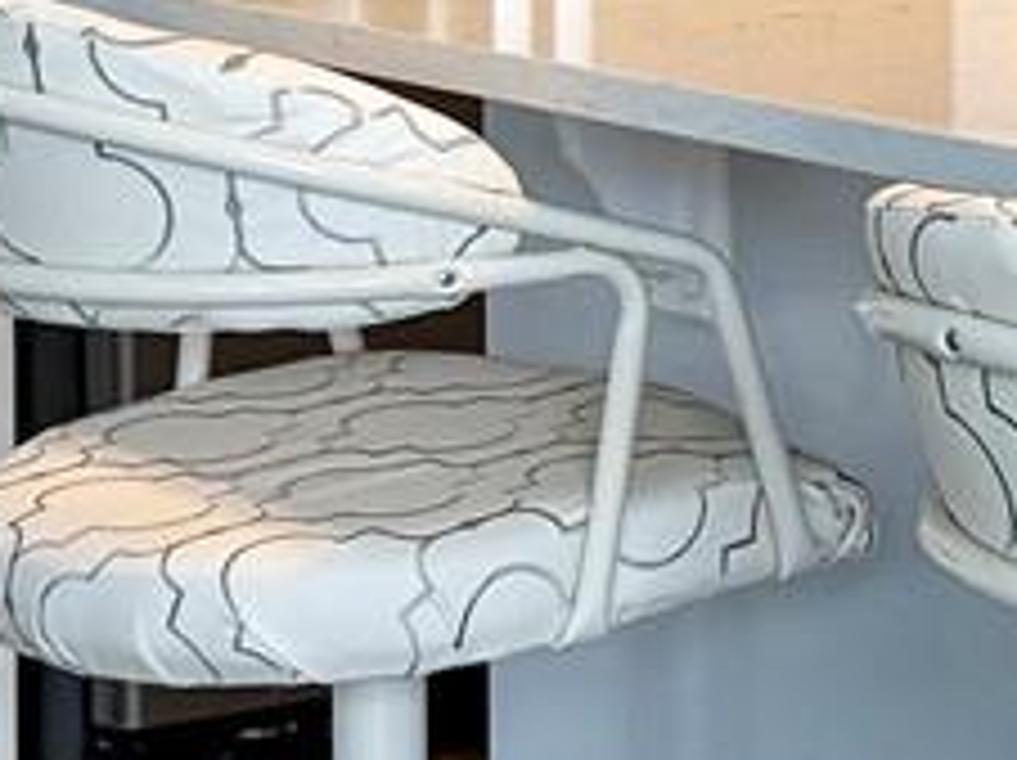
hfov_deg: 11.0
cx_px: 1737
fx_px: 4989
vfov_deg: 8.5
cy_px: -373
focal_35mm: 170
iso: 200
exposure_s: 1/201
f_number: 1.78
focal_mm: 6.76
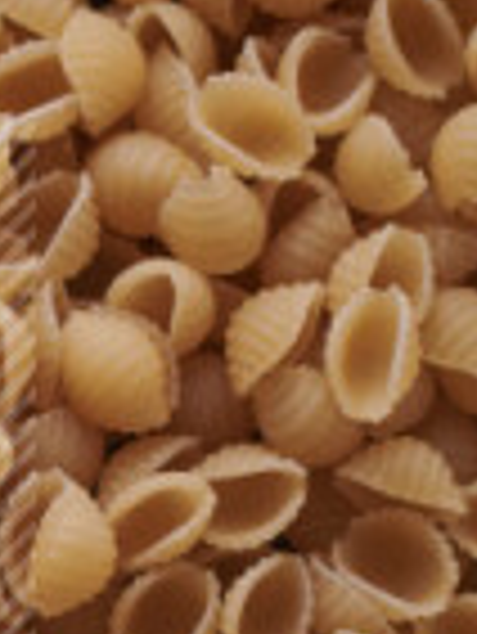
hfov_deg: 5.1
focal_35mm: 273
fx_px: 5008
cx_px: -1089
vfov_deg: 7.2
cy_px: 895
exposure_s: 1/100
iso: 160
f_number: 8
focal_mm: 50
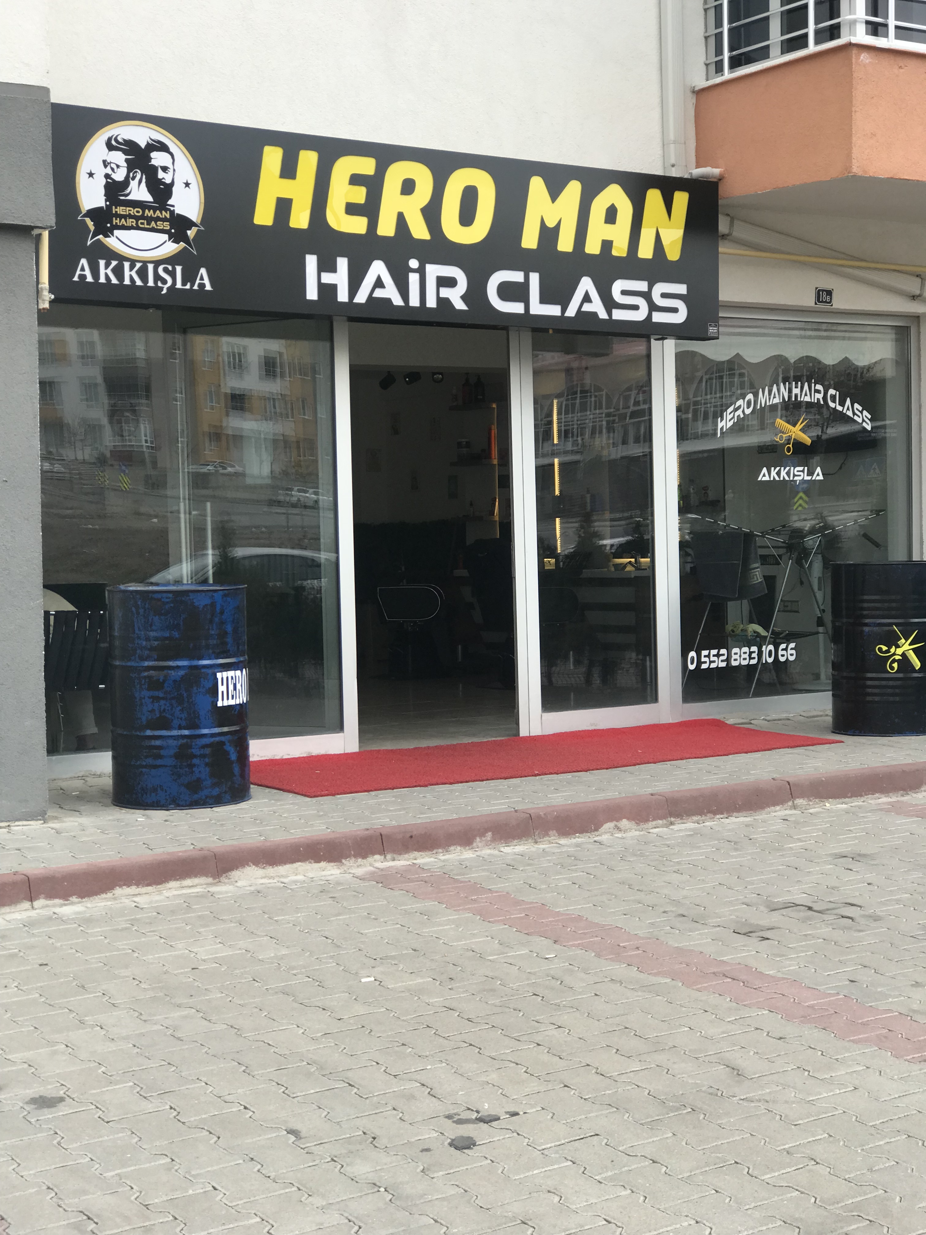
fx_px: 2033
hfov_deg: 25.7
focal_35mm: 57
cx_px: 463
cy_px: 618
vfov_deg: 33.8
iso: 20
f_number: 2.8
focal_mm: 6.6
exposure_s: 1/303
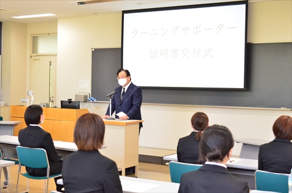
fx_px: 461
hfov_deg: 35.1
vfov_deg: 23.7
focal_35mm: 57
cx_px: 146
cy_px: 96
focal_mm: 38
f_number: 5.6
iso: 3200
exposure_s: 1/160
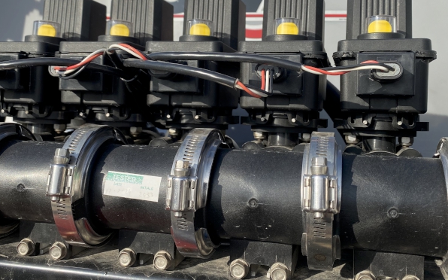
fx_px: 452
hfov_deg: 52.6
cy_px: 90
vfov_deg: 34.1
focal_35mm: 37
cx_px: 250
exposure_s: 1/2183
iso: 32
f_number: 1.8
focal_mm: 4.25
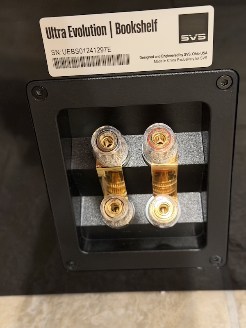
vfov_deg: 39.7
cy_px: 164
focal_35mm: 48
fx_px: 455
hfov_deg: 30.3
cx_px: 123
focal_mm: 6.76
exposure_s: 1/25
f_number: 1.78
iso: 500
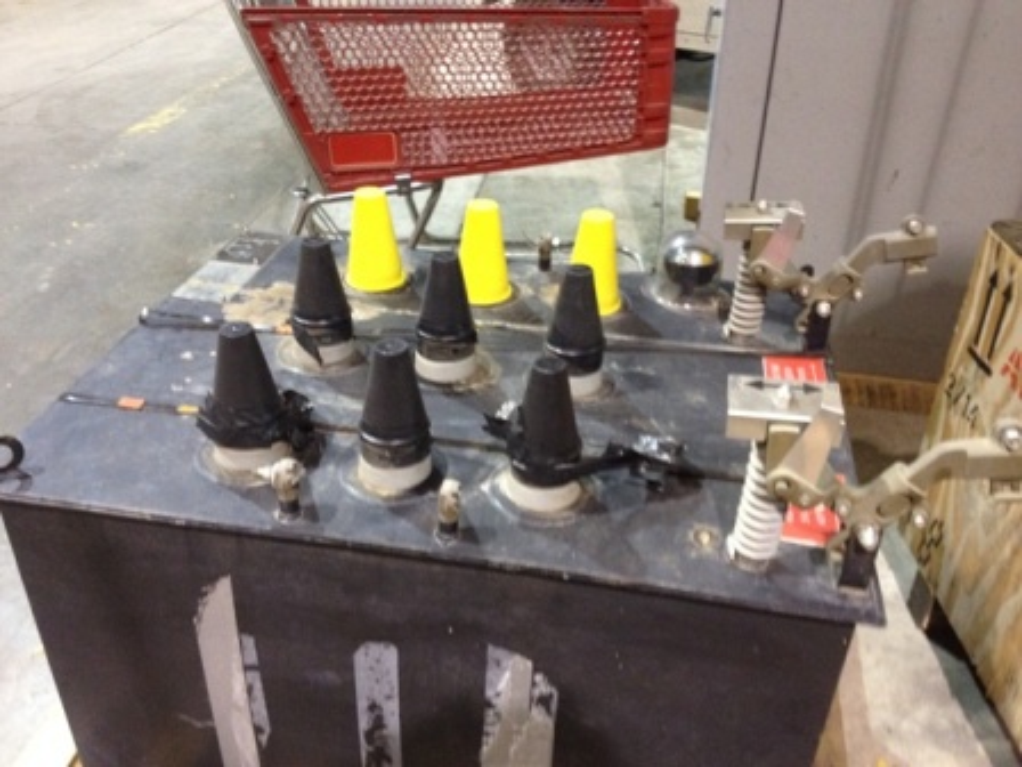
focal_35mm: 35
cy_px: 384
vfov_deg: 40.7
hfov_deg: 52.6
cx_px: 511
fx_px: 1033
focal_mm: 4.28
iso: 320
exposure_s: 1/20
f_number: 2.4
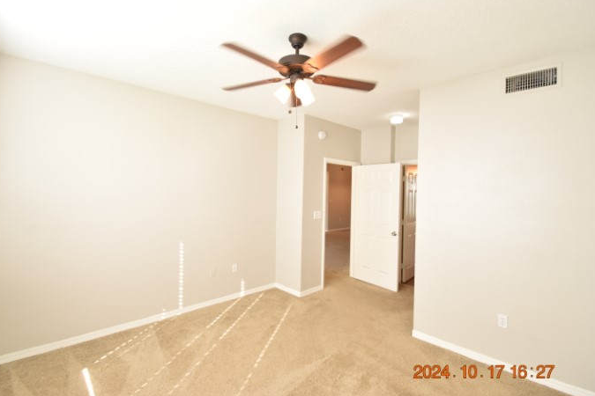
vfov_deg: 73.7
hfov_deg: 96.7
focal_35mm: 16
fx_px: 264
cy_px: 193
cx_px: 297
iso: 800
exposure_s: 1/125
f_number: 5.6
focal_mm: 10
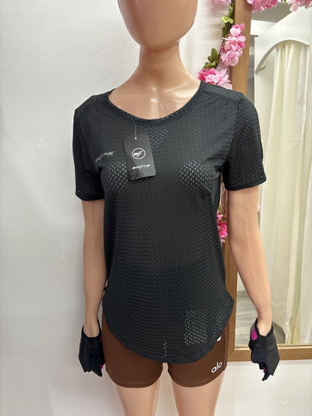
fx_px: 312
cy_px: 208
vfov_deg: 67.3
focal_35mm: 26
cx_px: 156
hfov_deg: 53.1
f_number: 1.6
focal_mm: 5.96
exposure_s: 1/50
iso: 100
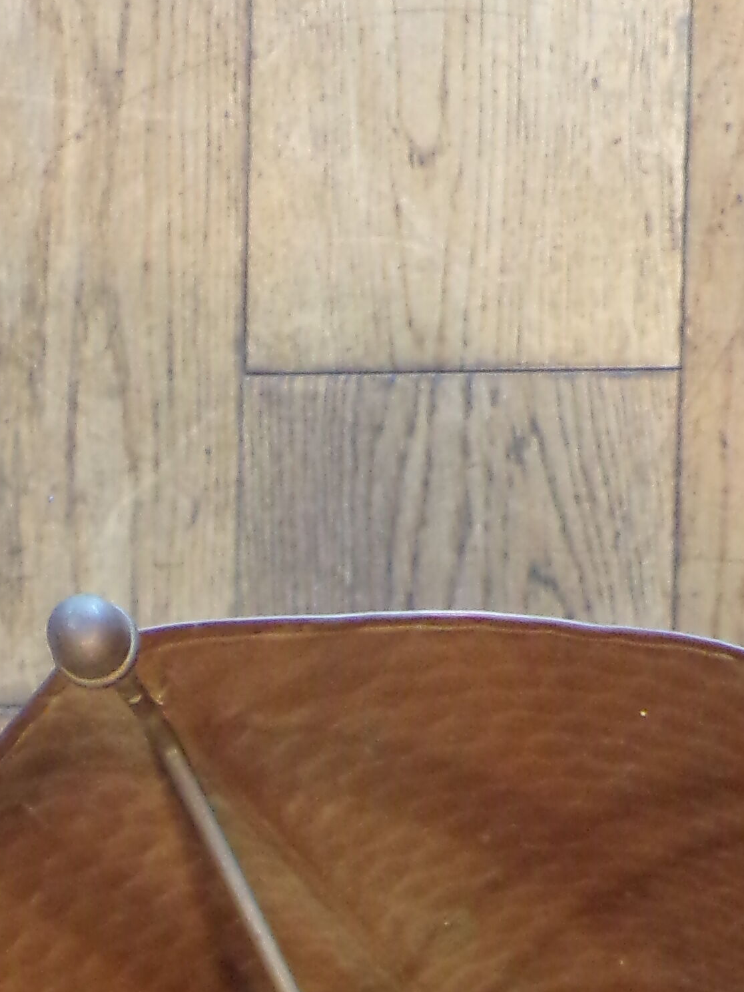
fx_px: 3725
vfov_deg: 14.2
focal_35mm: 130
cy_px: 1473
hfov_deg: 11.4
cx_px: 502
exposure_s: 1/17
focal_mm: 7.6
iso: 336
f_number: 3.4
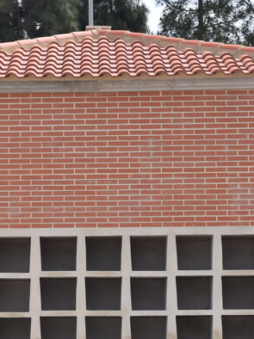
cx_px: 71
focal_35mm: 167
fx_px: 1636
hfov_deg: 8.9
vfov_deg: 11.8
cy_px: 288
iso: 200
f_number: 11
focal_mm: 38
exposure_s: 1/500
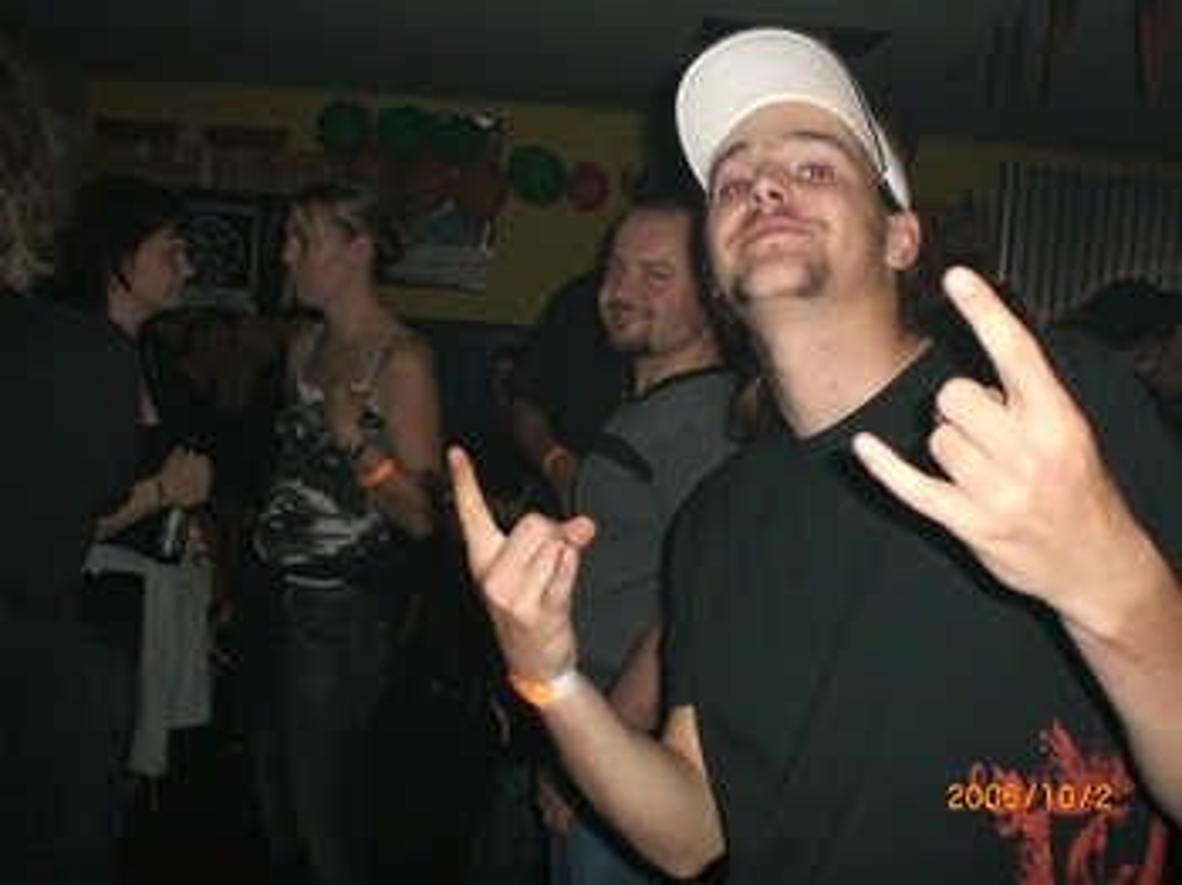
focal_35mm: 38
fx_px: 1297
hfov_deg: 49.0
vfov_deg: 37.7
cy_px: 442
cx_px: 591
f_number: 3.1
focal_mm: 6.3
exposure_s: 1/60
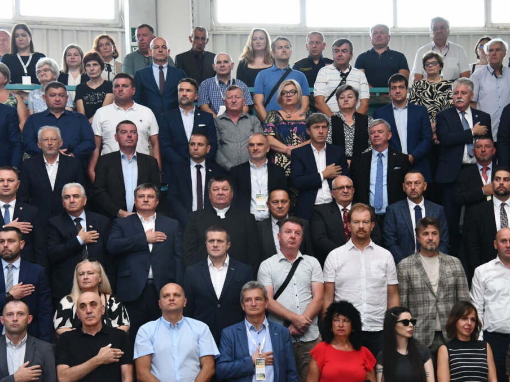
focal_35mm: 122
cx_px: 277
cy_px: 191
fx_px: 1797
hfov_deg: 16.1
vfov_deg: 12.1
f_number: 9
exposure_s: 1/320
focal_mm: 75
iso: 3200
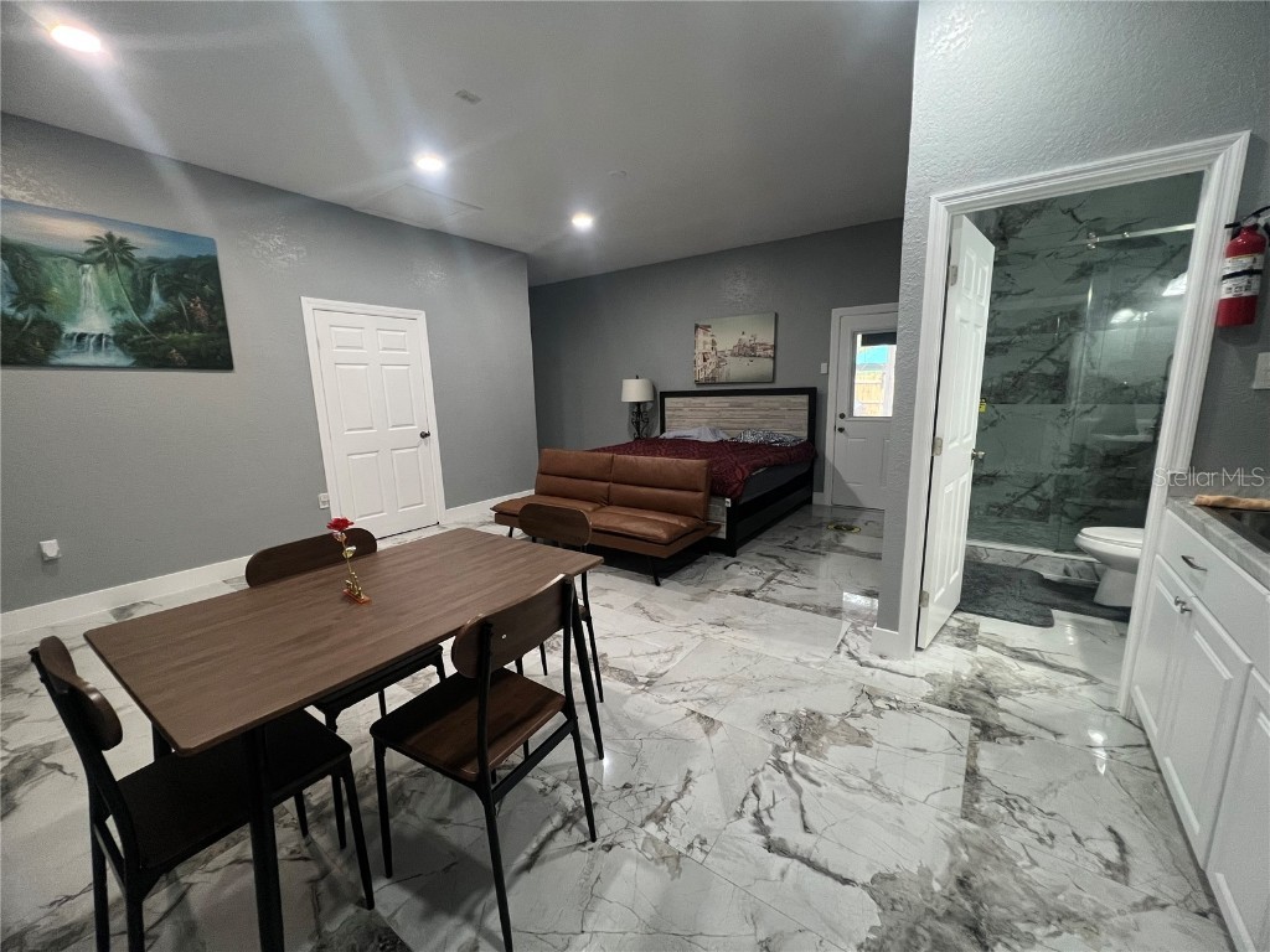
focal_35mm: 13
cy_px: 476
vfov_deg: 89.9
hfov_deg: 106.2
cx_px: 635
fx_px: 477
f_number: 1.8
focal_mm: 1.57
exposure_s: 1/60
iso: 160
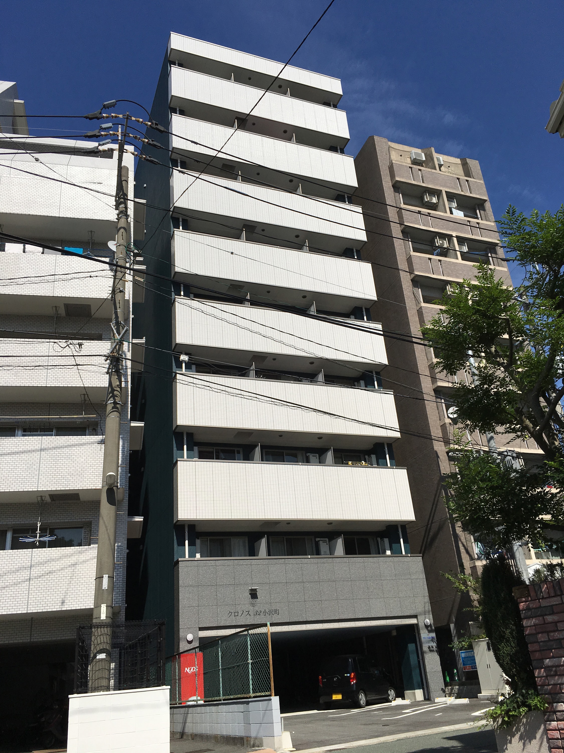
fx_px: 630
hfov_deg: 48.2
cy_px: 376
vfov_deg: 61.7
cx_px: 282
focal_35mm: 29
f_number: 2.2
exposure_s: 1/4049
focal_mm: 4.15
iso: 25
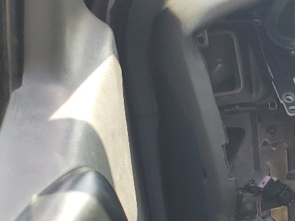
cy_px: 268
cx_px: 494
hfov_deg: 17.3
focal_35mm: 97
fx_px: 827
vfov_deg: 14.7
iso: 50
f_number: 1.5
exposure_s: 1/286
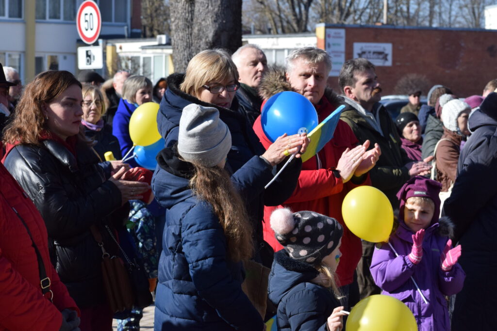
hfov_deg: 14.4
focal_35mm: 142
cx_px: 248
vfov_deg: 9.6
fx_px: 1967
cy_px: 166
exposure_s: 1/800
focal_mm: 95
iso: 400
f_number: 11
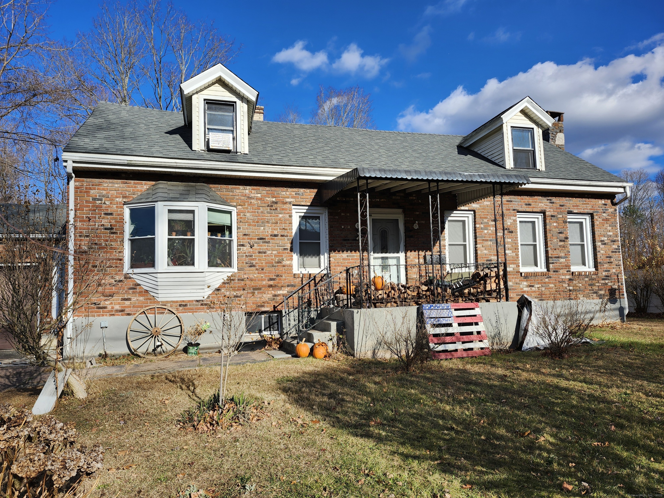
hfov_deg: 73.9
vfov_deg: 58.9
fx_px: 441
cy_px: 249
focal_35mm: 23
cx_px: 332
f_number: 1.8
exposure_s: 1/1654
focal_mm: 5.54
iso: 25
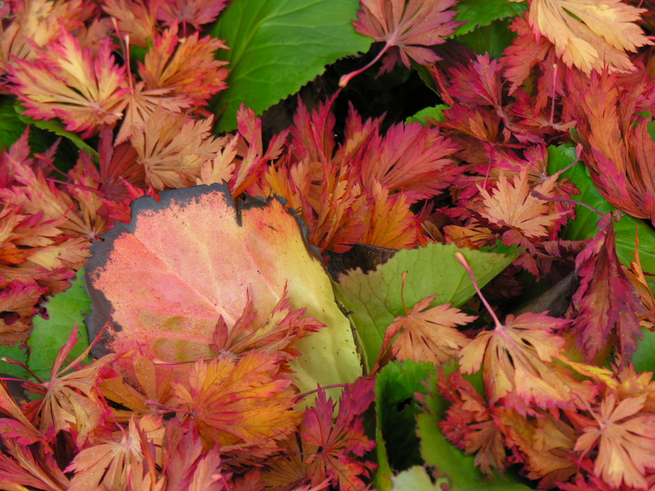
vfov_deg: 10.5
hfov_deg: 14.0
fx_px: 2668
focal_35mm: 141
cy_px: 246
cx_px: 328
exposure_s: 1/29.4
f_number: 3.8
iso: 50
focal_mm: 35.9
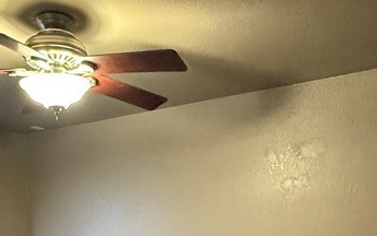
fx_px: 452
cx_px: 128
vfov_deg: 24.9
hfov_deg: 44.6
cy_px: 316
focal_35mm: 44
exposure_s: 1/60
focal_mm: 2.22
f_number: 2.2
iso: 800
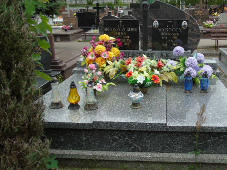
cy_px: 77
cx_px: 148
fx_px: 256
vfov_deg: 36.8
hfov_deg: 47.2
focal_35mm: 39
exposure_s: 1/320
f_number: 3.6
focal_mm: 5.2
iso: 80
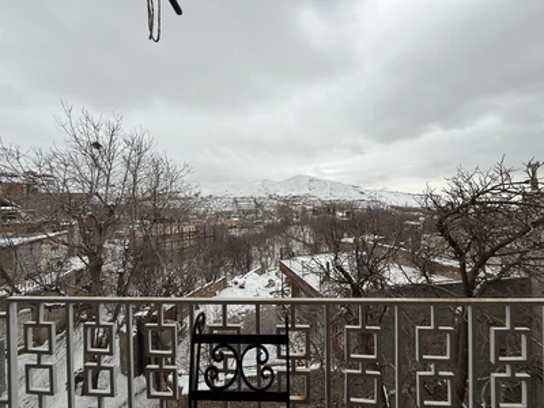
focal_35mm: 14
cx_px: 272
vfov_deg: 85.7
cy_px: 204
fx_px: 220
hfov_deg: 102.1
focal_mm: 2.22
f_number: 2.2
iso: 50
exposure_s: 1/1848
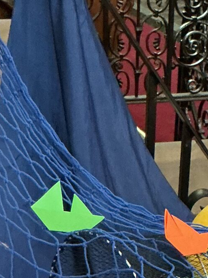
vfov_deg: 16.5
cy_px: 385
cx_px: 108
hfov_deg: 13.3
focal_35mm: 111
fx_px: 889
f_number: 1.8
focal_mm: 3
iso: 200
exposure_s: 1/40
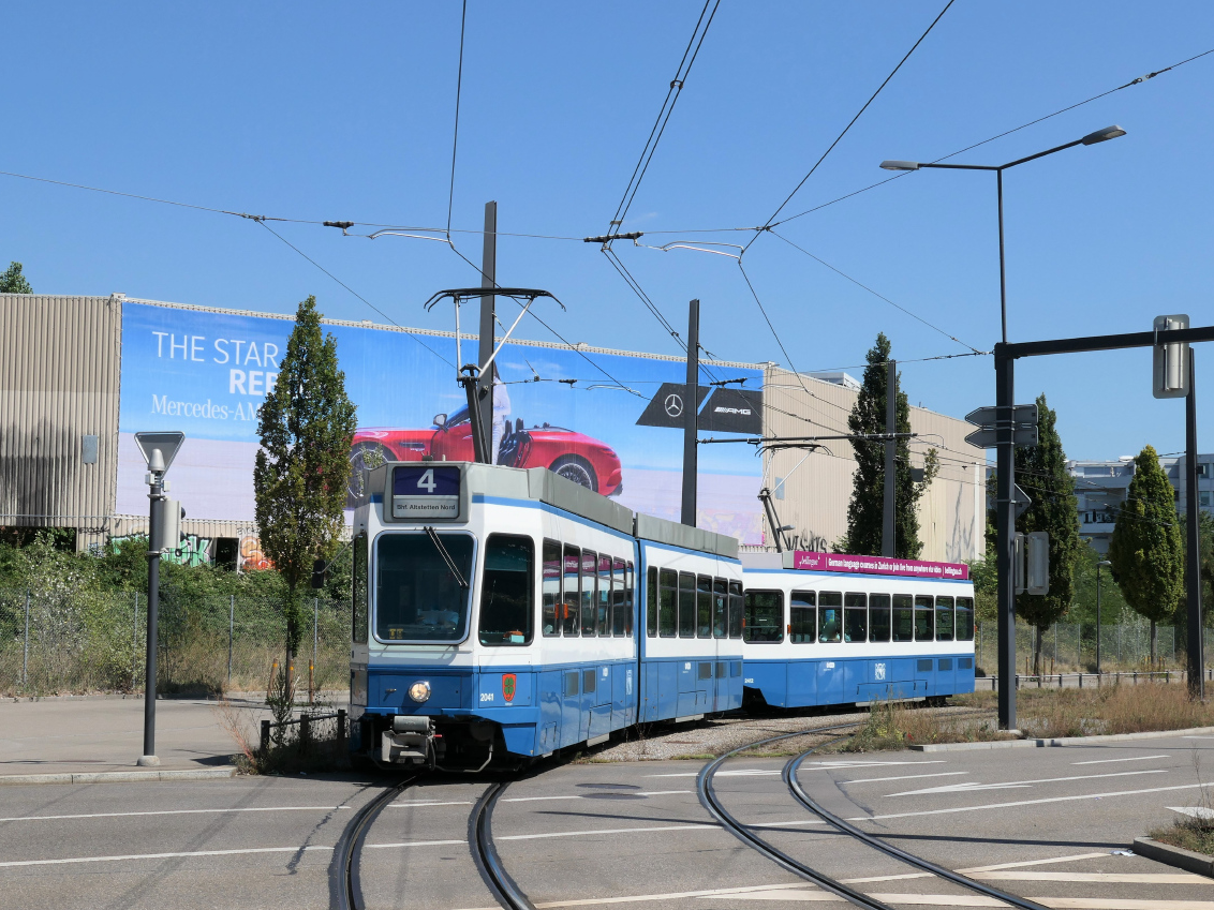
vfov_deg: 27.5
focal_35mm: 53
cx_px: 571
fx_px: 1859
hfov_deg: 36.2
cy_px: 464
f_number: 6.3
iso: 200
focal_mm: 17.6
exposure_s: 1/1000
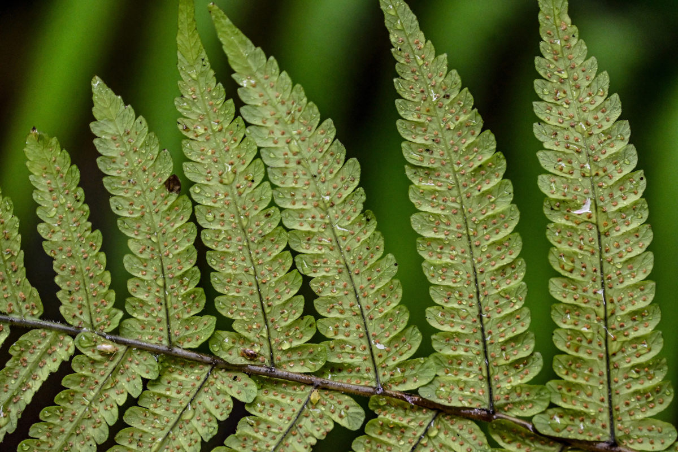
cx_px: 339
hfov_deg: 9.8
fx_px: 3955
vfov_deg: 6.5
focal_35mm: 210
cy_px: 226
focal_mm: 140
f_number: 6.3
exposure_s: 1/250
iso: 3200
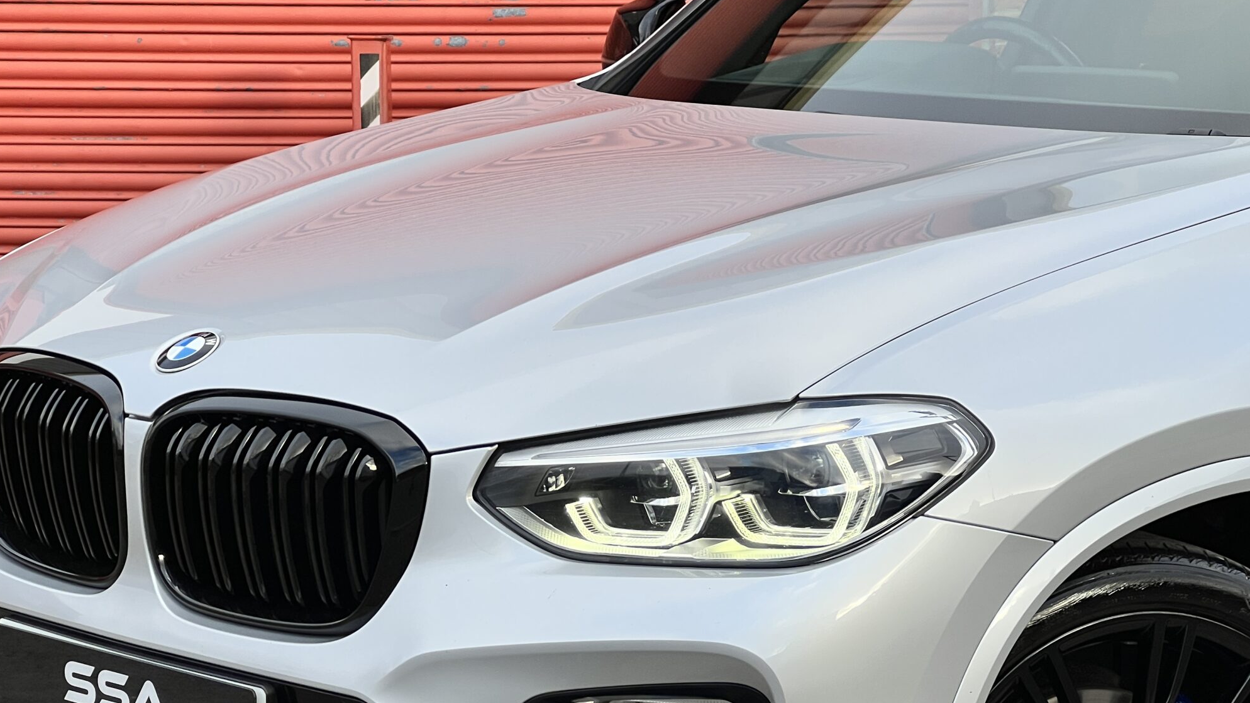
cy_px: 574
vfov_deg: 11.2
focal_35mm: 108
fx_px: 3580
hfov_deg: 19.8
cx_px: 626
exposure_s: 1/220
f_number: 2.8
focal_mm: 9
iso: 32
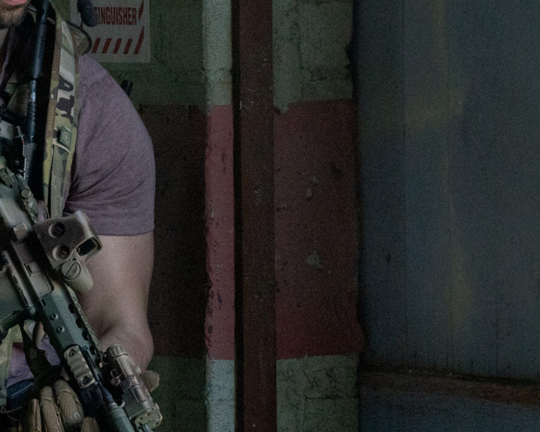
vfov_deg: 3.0
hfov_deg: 3.7
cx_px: -26
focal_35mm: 518
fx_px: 8280
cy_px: 203
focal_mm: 191
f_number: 9
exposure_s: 1/500
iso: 8000
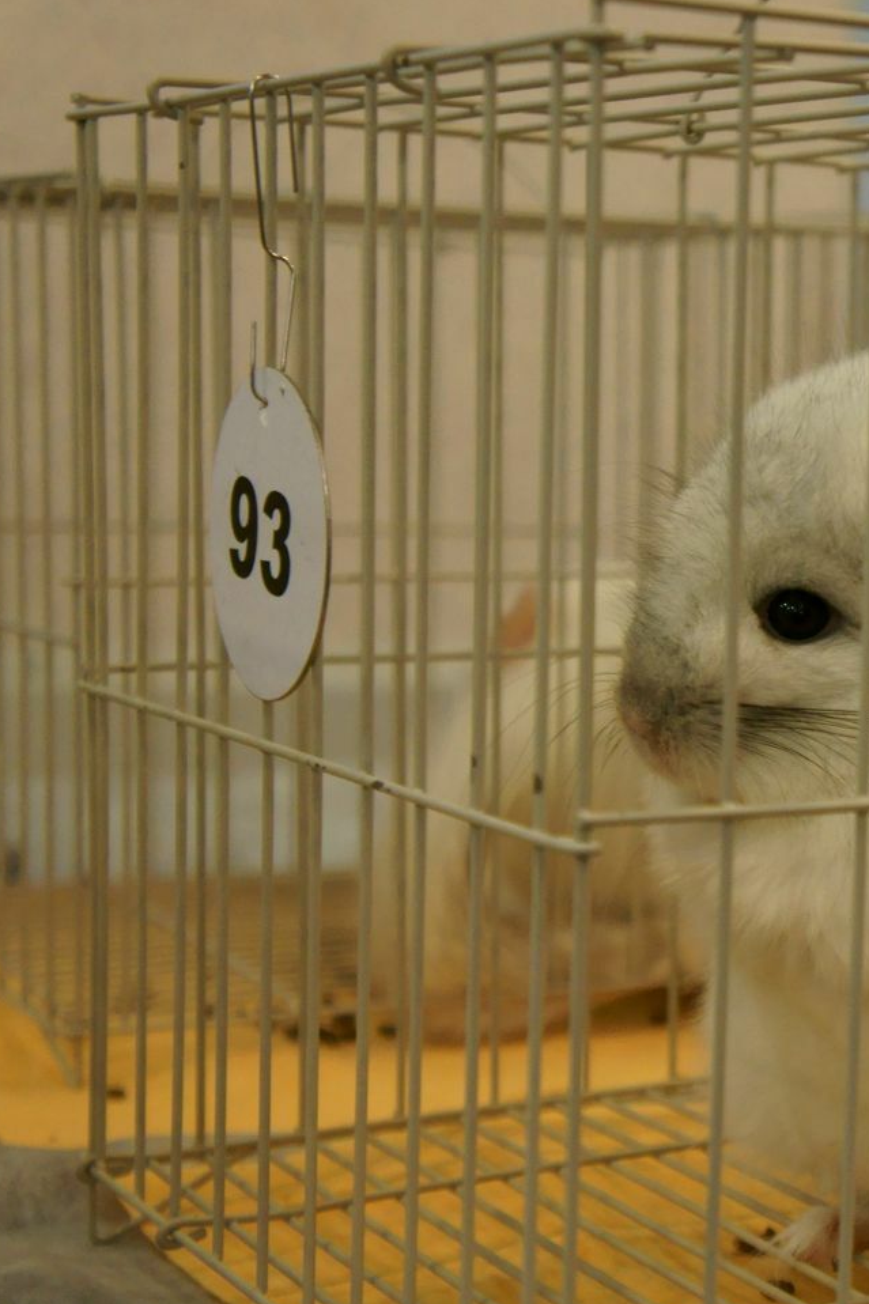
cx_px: 942
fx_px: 2897
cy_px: 716
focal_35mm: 80
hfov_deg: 16.6
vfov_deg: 25.4
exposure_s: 1/60
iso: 1000
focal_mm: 32
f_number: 4
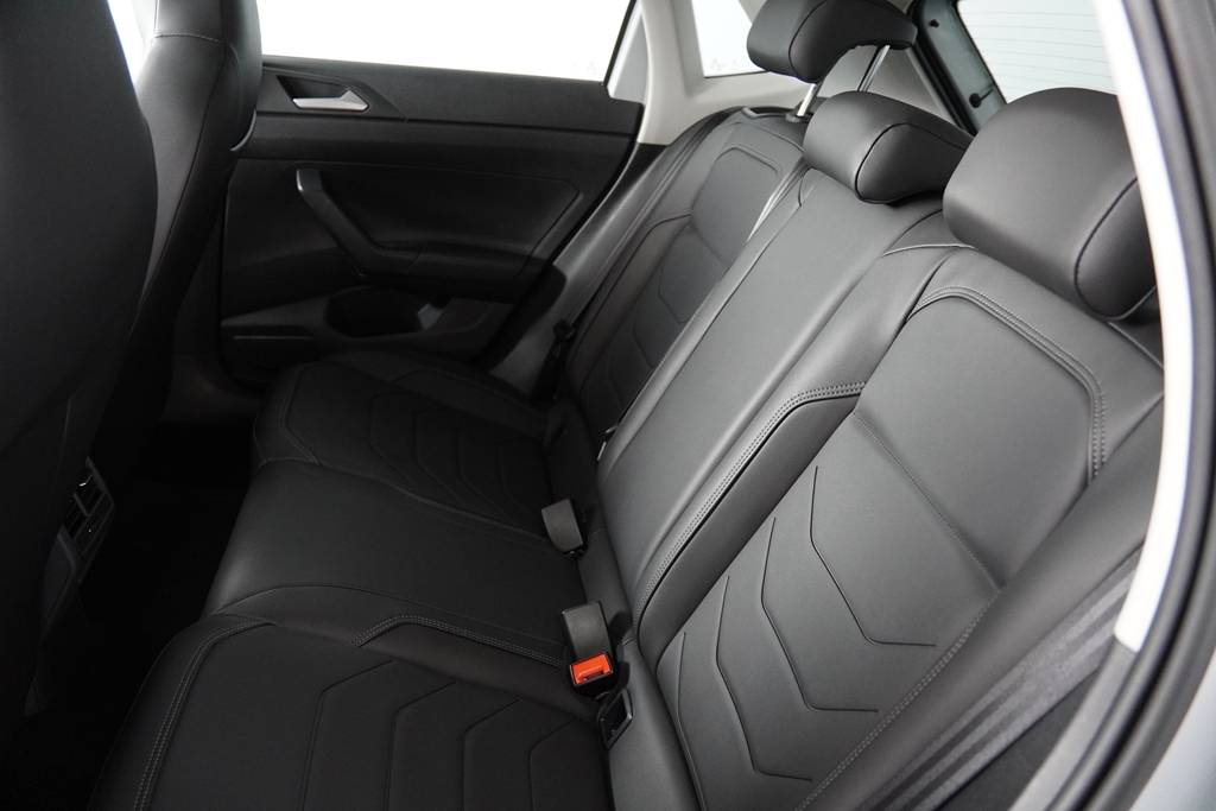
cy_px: 406
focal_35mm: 26
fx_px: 861
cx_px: 608
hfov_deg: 70.4
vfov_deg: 50.4
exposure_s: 1/160
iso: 2500
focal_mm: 17
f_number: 2.8
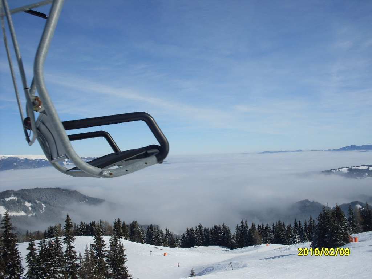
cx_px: 186
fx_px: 408
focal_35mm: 38
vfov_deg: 37.7
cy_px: 140
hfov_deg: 49.0
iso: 80
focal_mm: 6.3
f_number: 8.4
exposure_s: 1/500
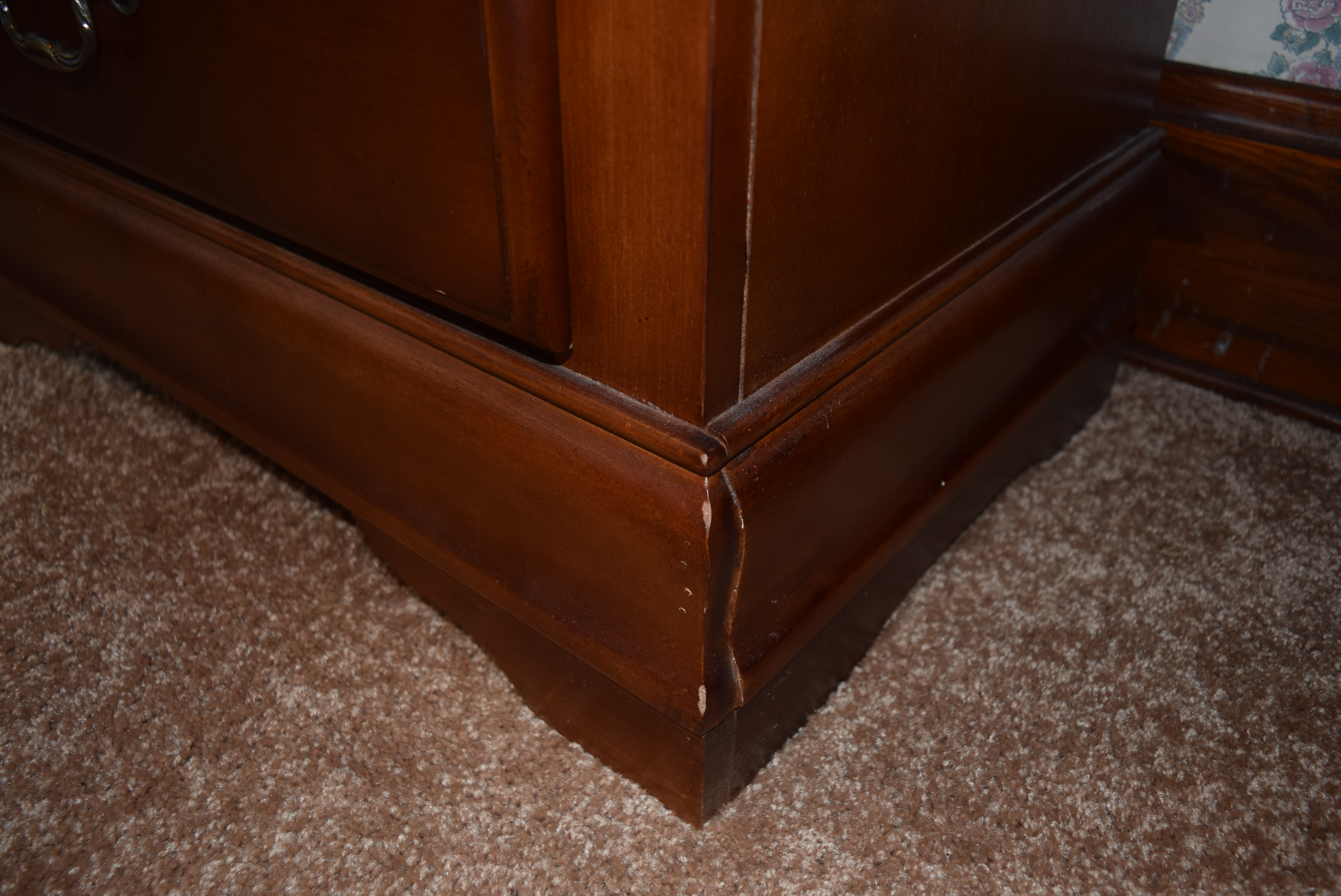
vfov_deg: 43.7
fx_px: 1118
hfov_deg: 61.9
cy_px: 448
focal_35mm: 30
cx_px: 670
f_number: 3.5
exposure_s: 1/20
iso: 450
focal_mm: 20
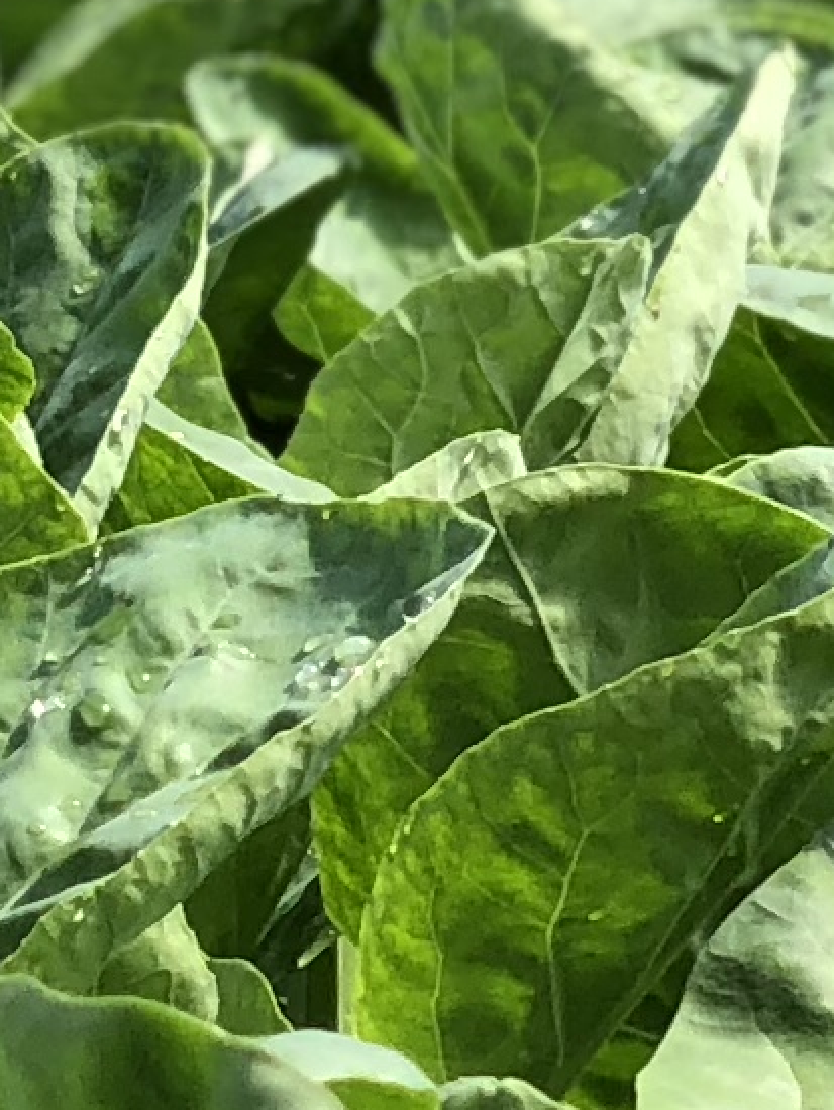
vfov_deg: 5.2
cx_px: -2439
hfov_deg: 3.7
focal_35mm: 381
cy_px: -272
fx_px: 12230
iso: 16
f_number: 2.4
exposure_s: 1/444
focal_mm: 6
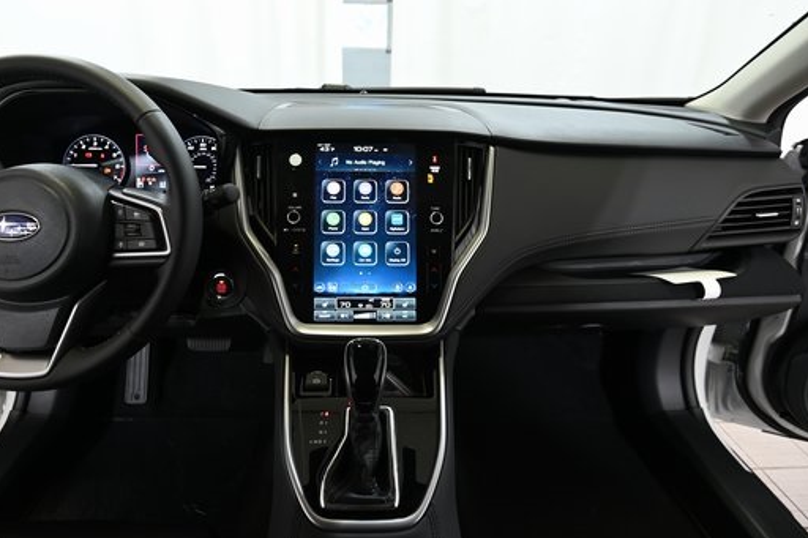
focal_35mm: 20
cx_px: 372
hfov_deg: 83.8
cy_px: 254
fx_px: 449
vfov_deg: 61.9
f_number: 4
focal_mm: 16
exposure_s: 1/30
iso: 640
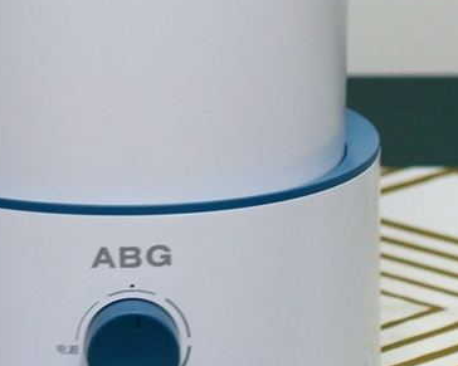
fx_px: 3754
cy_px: 8
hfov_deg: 7.0
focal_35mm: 277
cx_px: 112
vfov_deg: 5.6
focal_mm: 43
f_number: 3.5
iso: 400
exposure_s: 1/80
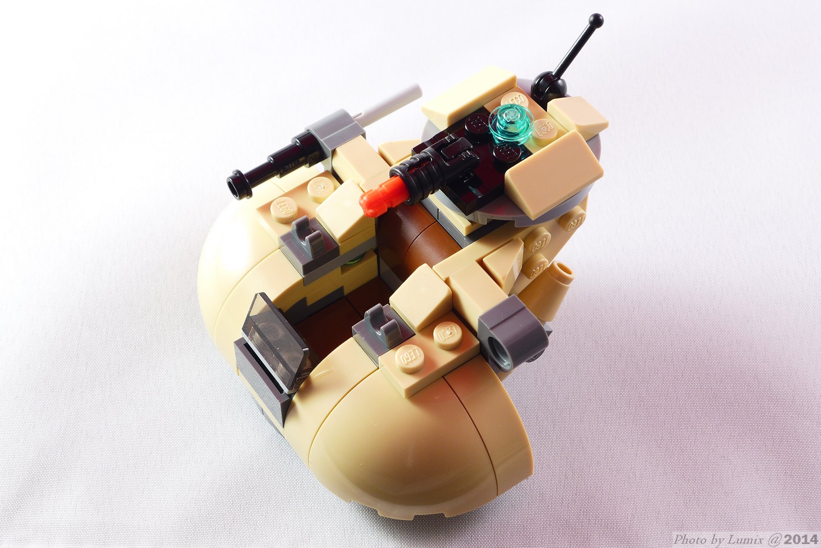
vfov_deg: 19.5
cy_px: 274
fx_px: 1597
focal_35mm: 70
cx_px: 410
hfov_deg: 28.8
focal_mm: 13.7
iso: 80
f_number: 4.5
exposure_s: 1/2
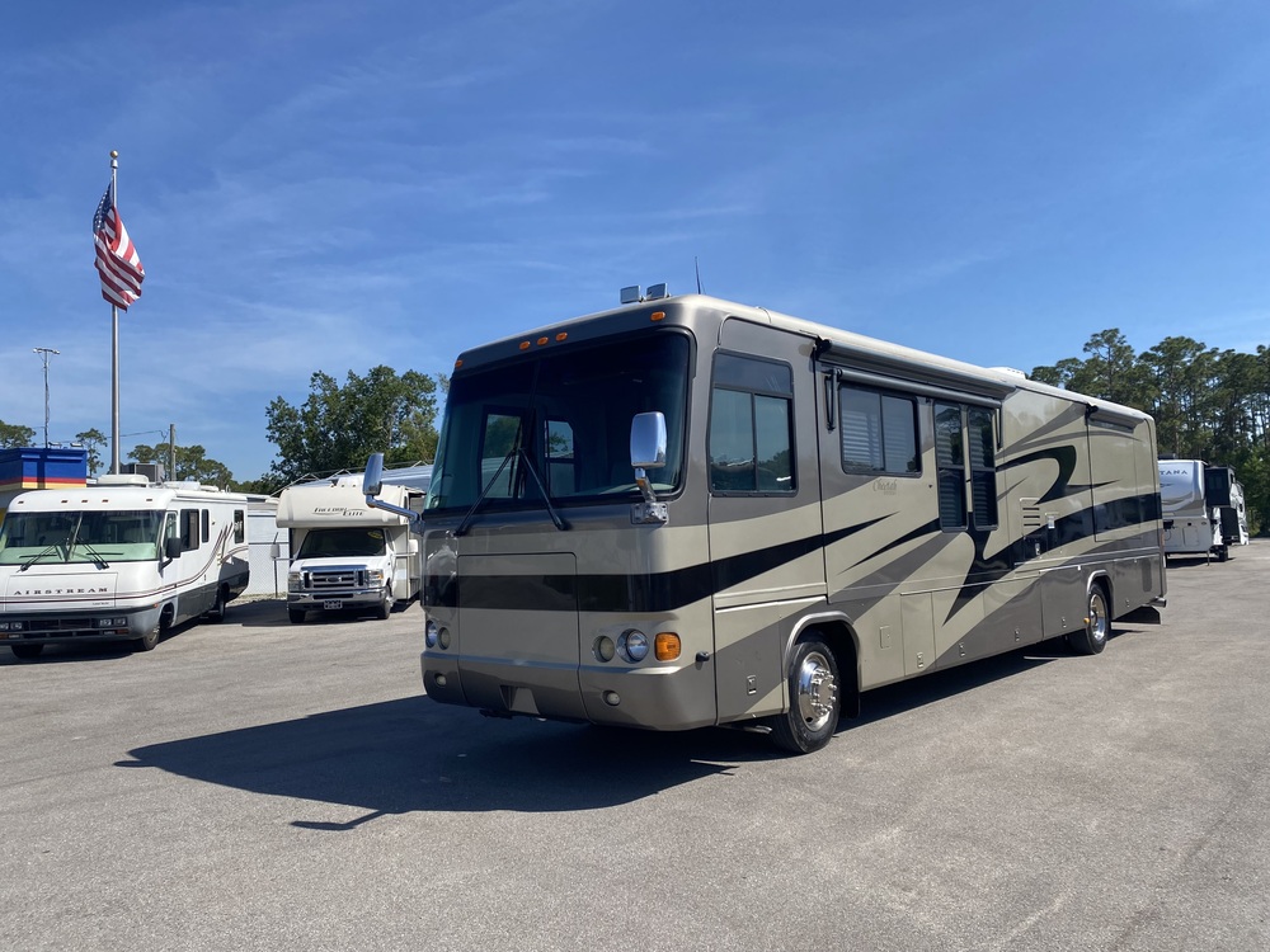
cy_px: 476
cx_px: 635
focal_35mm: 26
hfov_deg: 67.3
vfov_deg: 53.1
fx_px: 954
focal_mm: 4.25
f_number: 1.8
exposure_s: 1/2688
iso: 32
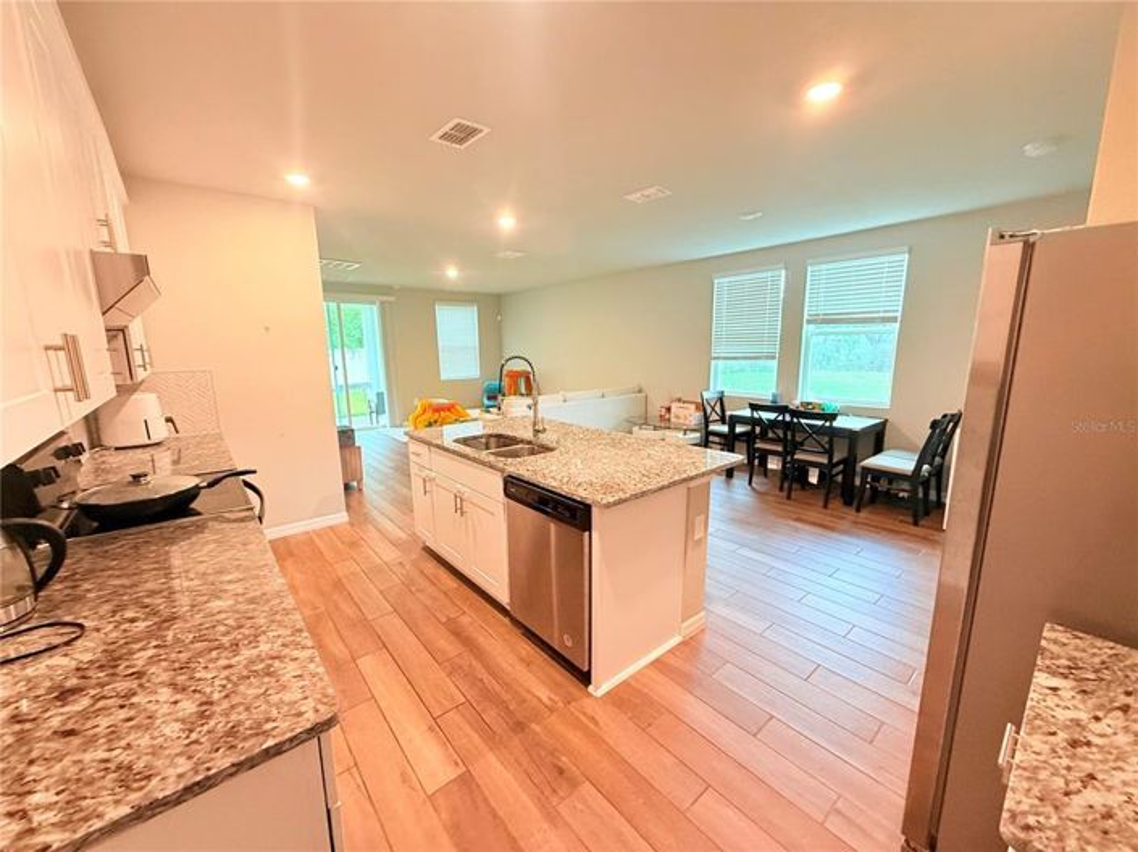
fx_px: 460
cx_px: 569
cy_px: 426
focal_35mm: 14
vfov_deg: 85.6
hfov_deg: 102.1
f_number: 2.2
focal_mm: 2.22
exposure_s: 1/60
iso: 320
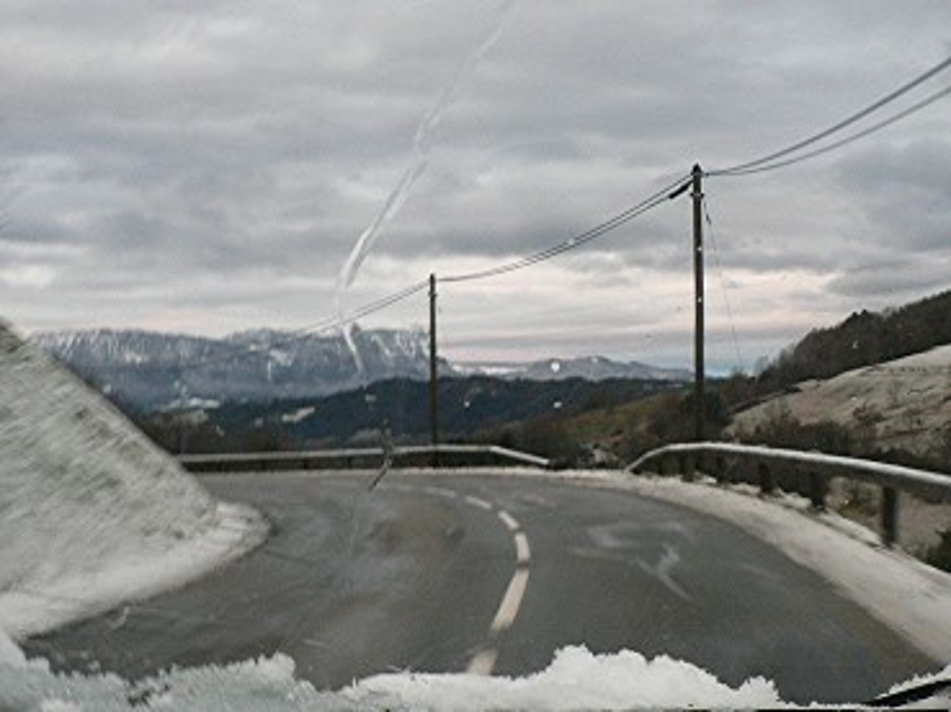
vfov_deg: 39.6
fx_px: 988
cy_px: 356
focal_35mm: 36
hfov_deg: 51.4
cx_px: 476
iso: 200
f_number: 2.8
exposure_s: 1/25
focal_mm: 6
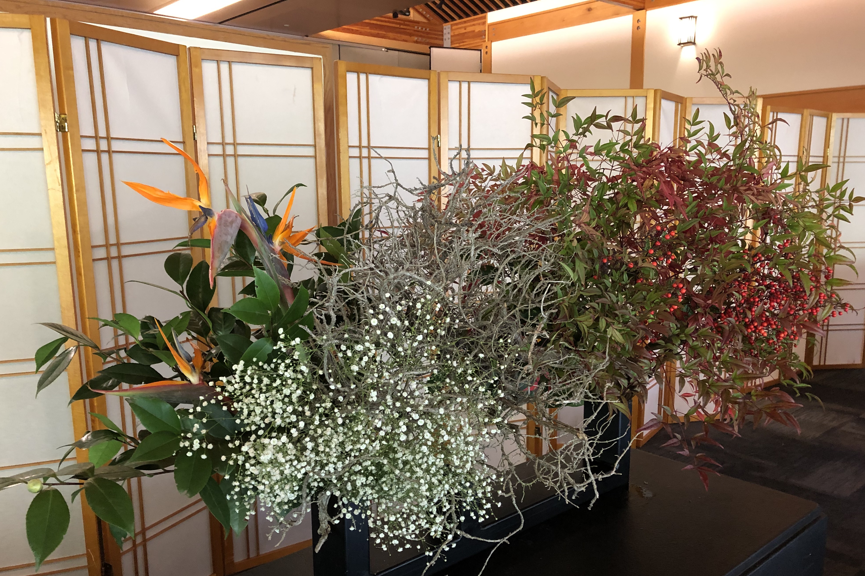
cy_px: 333
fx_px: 721
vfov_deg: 43.5
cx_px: 434
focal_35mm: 30
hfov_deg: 61.9
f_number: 1.8
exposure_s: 1/9
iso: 100
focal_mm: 3.99
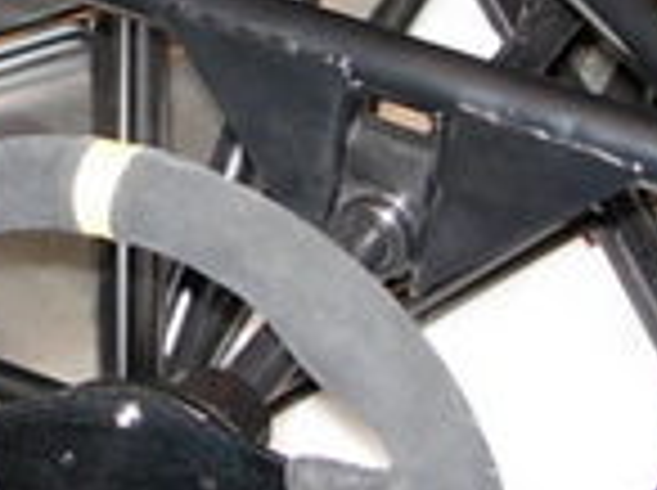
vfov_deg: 8.8
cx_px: 76
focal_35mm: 167
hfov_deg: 11.8
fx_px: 3164
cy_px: 103
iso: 105
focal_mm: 7.8
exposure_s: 1/85.4
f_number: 2.8
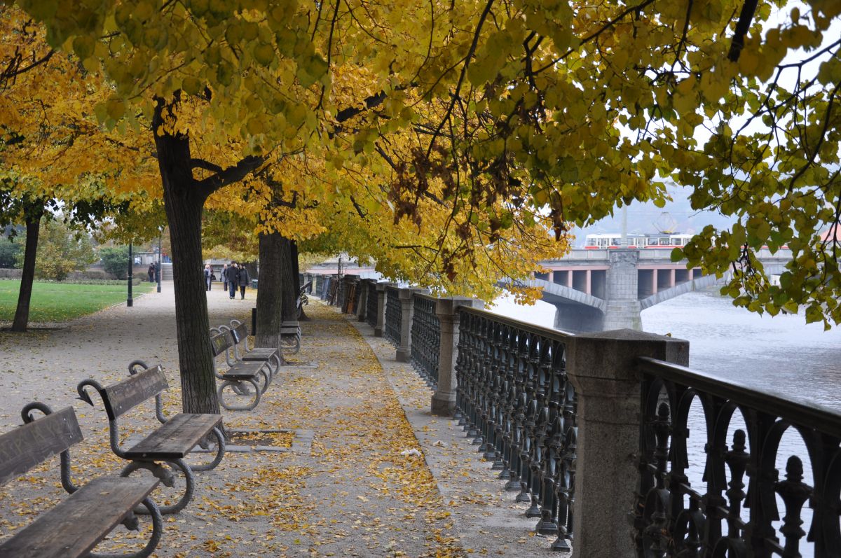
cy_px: 279
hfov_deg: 41.2
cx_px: 420
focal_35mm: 48
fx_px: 1120
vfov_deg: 28.0
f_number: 4.2
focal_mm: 32
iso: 320
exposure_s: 1/100
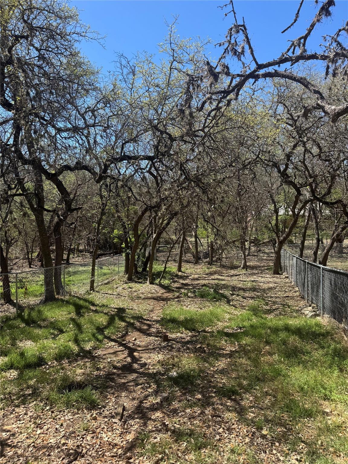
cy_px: 232
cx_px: 174
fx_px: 322
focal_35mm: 24
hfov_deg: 56.8
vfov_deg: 71.6
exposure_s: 1/1923
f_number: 1.78
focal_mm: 6.76
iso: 80
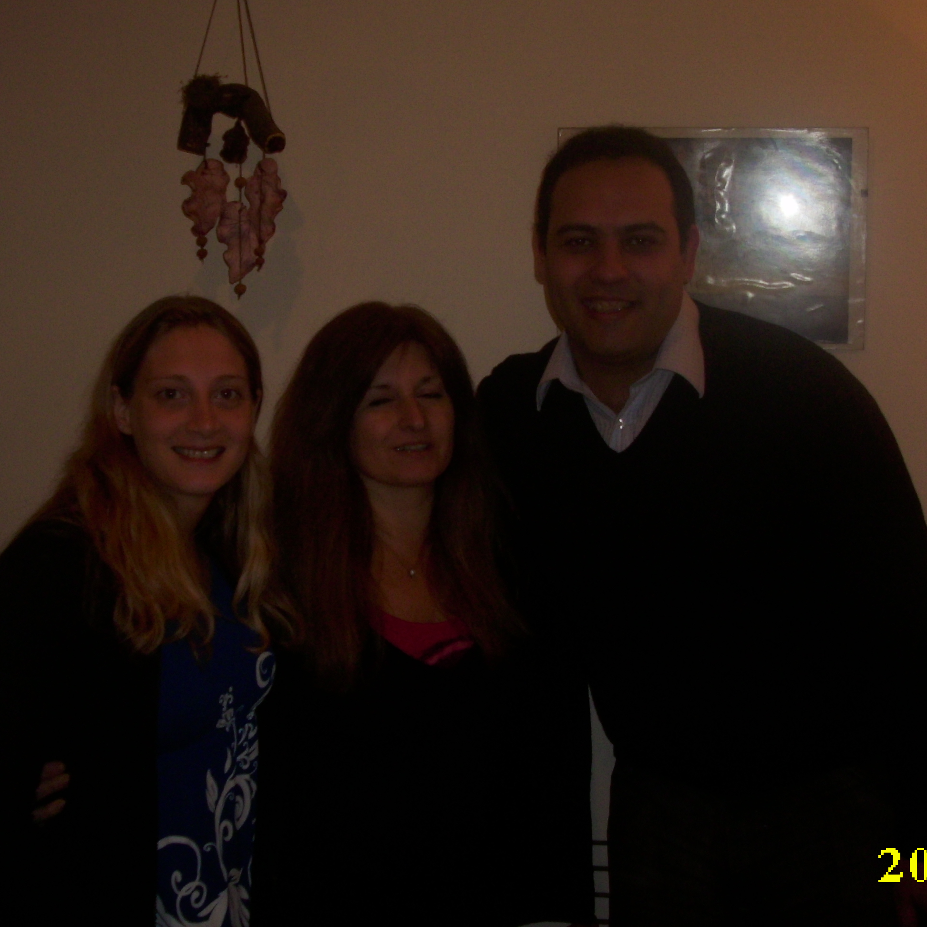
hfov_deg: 36.8
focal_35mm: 46
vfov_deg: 36.8
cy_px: 427
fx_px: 1394
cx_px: 459
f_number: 2.8
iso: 50
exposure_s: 1/30
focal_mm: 6.2
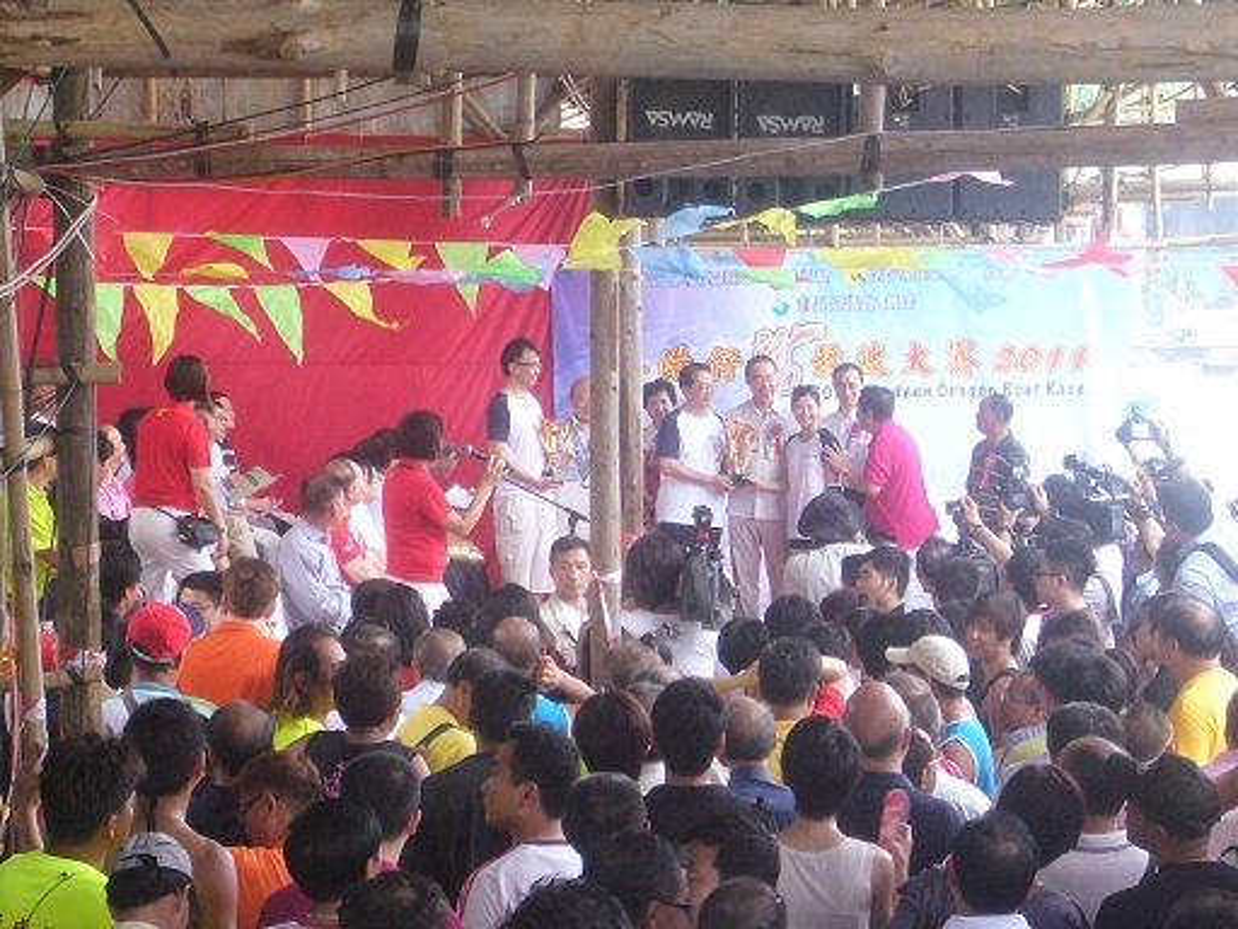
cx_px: 619
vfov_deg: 14.1
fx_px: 3755
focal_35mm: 105
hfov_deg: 18.7
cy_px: 464
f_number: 5
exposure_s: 1/60
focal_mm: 17.4
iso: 320
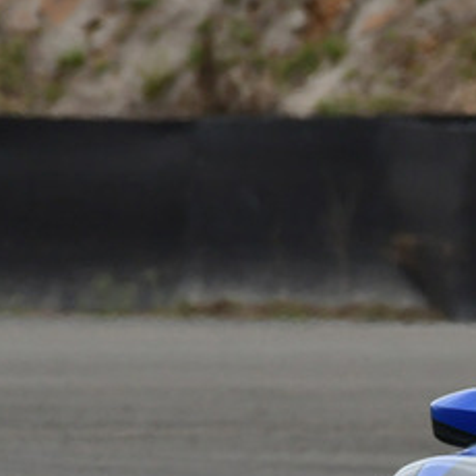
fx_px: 34444
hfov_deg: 0.8
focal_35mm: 2214
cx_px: 770
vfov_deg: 0.8
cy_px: 497
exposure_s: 1/640
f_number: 11
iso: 1000
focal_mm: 500
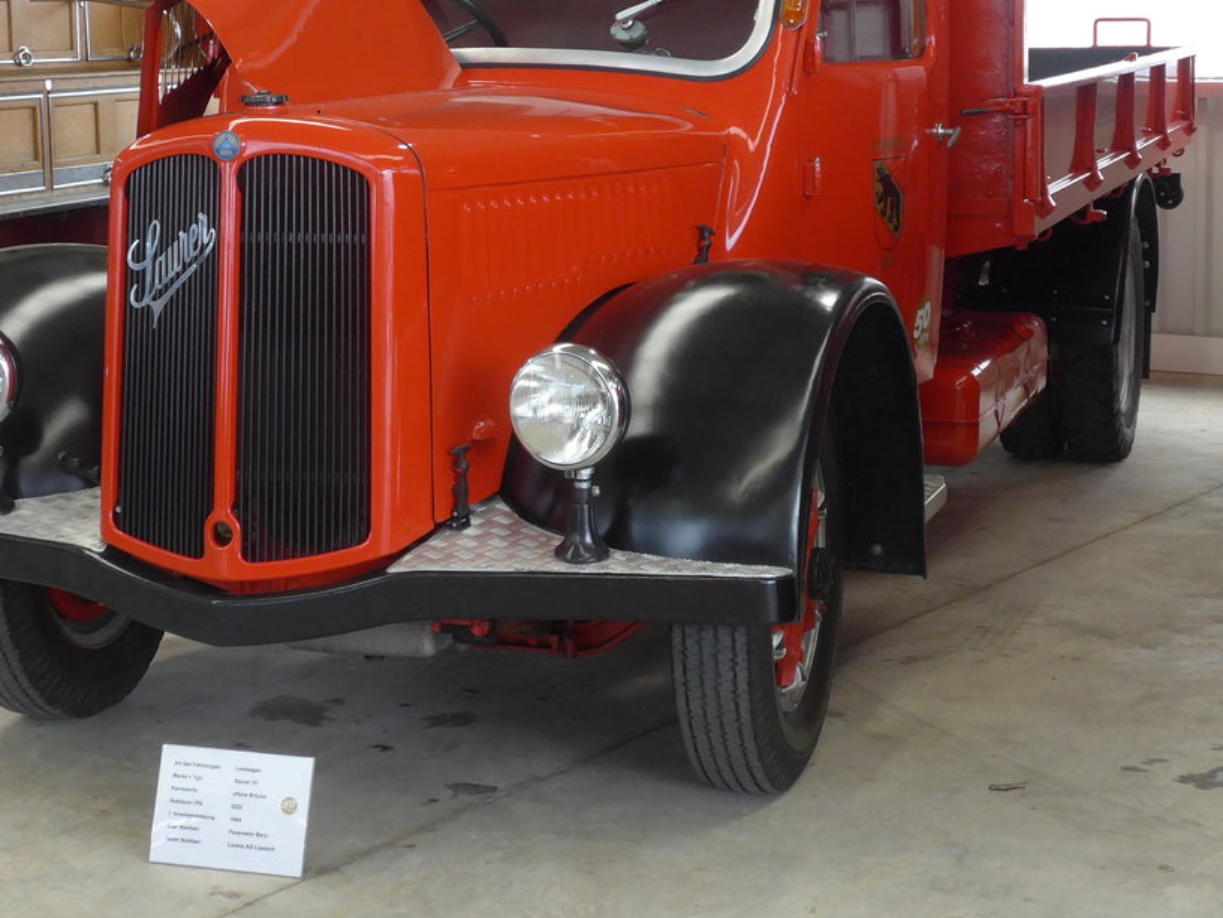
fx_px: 2544
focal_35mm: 72
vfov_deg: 20.3
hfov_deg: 27.0
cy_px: 277
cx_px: 492
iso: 400
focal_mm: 10.1
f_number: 3.2
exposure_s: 1/125
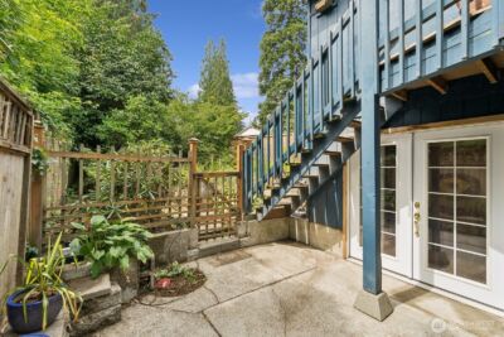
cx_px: 252
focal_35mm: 14
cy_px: 168
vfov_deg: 81.3
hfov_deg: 104.2
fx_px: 196
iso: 200
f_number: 8
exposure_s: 1/125
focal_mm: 14
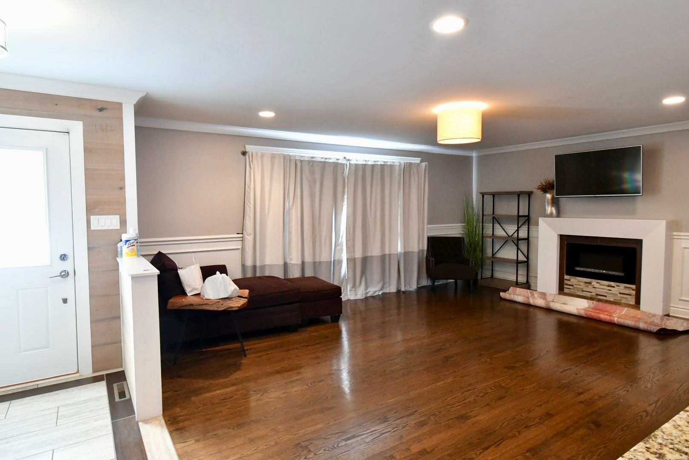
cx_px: 344
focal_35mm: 20
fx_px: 383
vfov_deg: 61.9
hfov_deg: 84.0
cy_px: 230
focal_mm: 10
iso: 2000
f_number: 6.3
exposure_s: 1/25
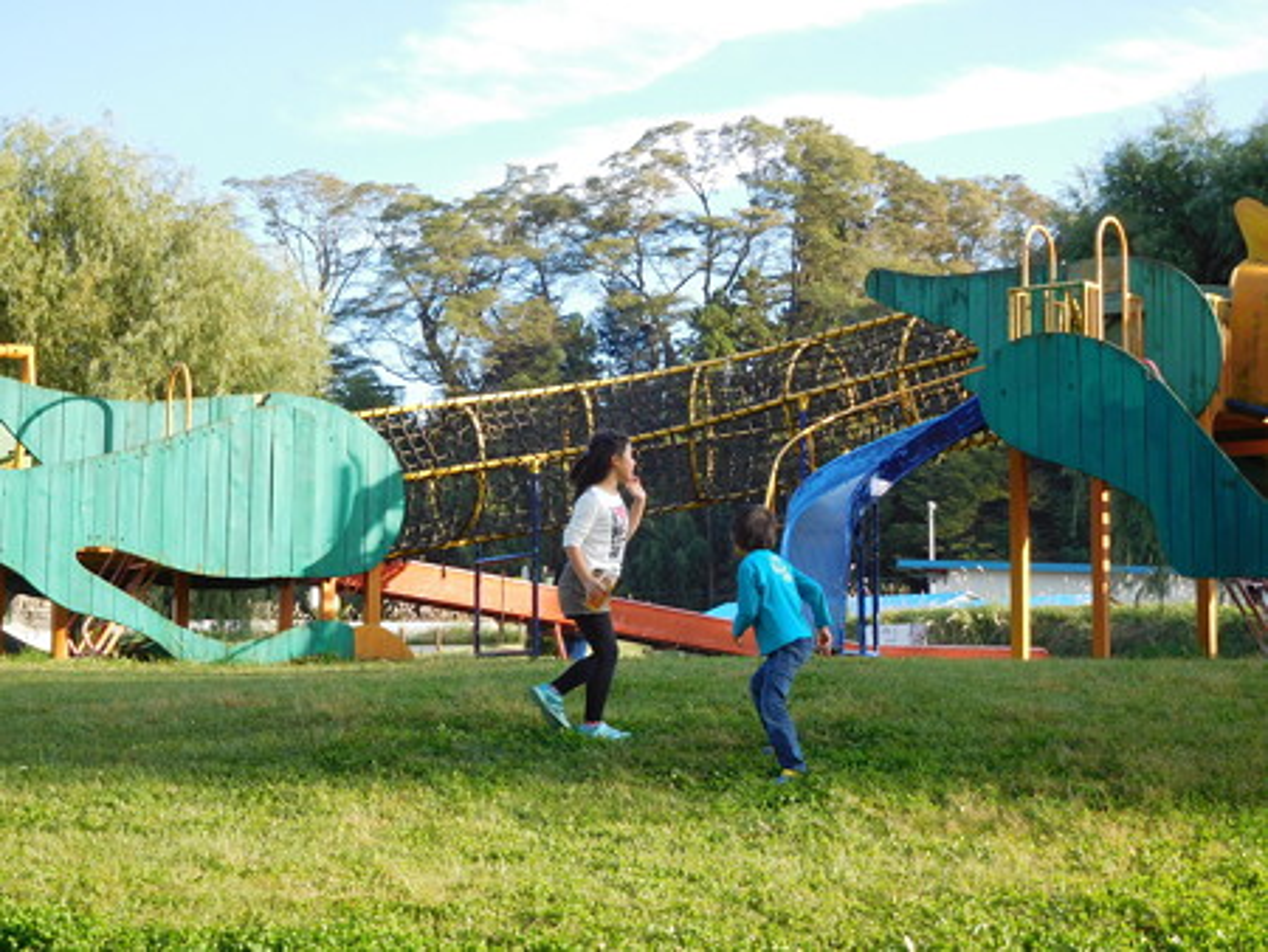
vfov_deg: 21.0
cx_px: 634
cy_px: 476
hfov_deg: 27.8
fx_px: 2566
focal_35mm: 70
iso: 125
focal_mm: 12.5
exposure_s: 1/160
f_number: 4.5
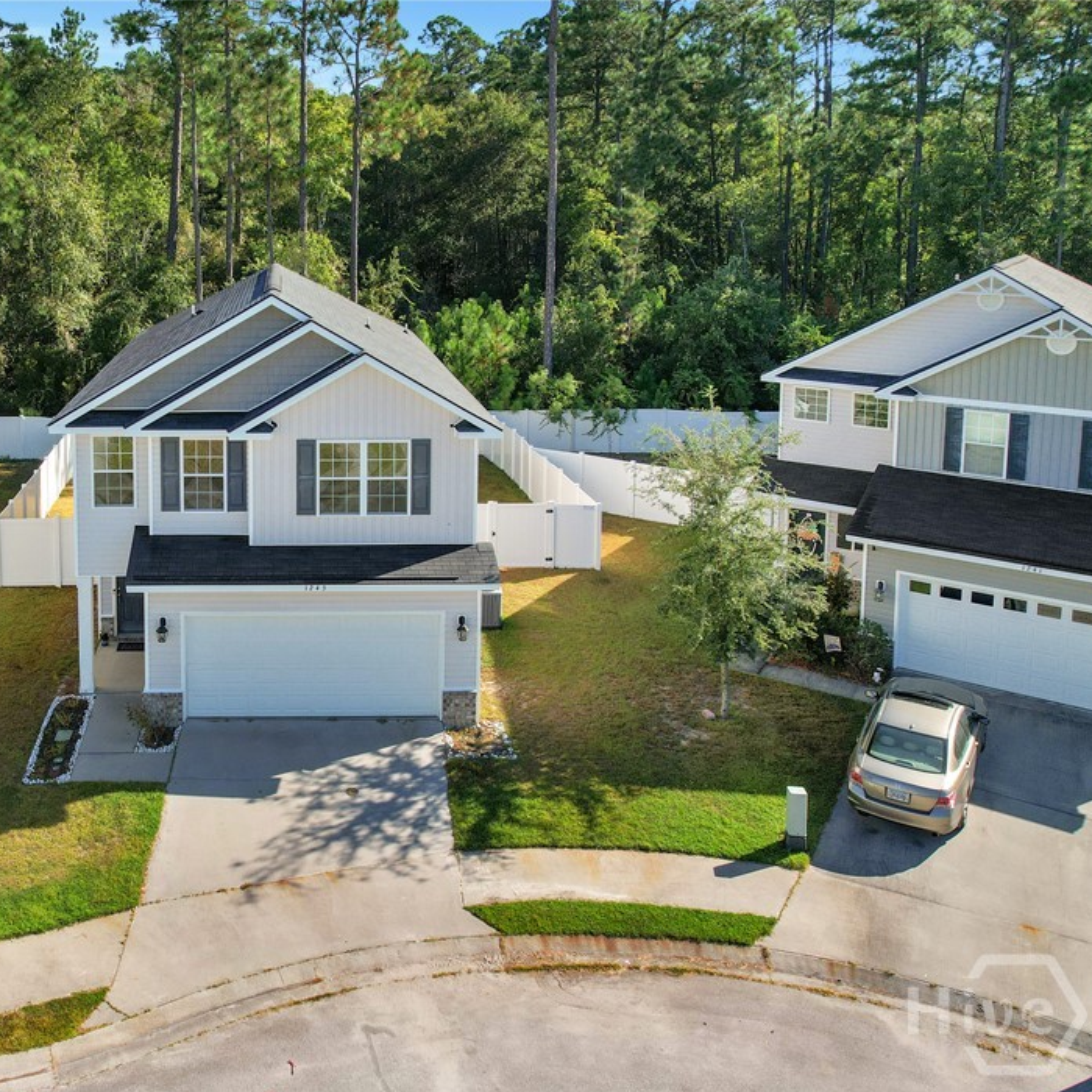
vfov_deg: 55.6
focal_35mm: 29
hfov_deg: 52.9
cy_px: 563
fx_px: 1035
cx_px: 262
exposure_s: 1/1500
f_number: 2.8
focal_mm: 8.38
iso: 100
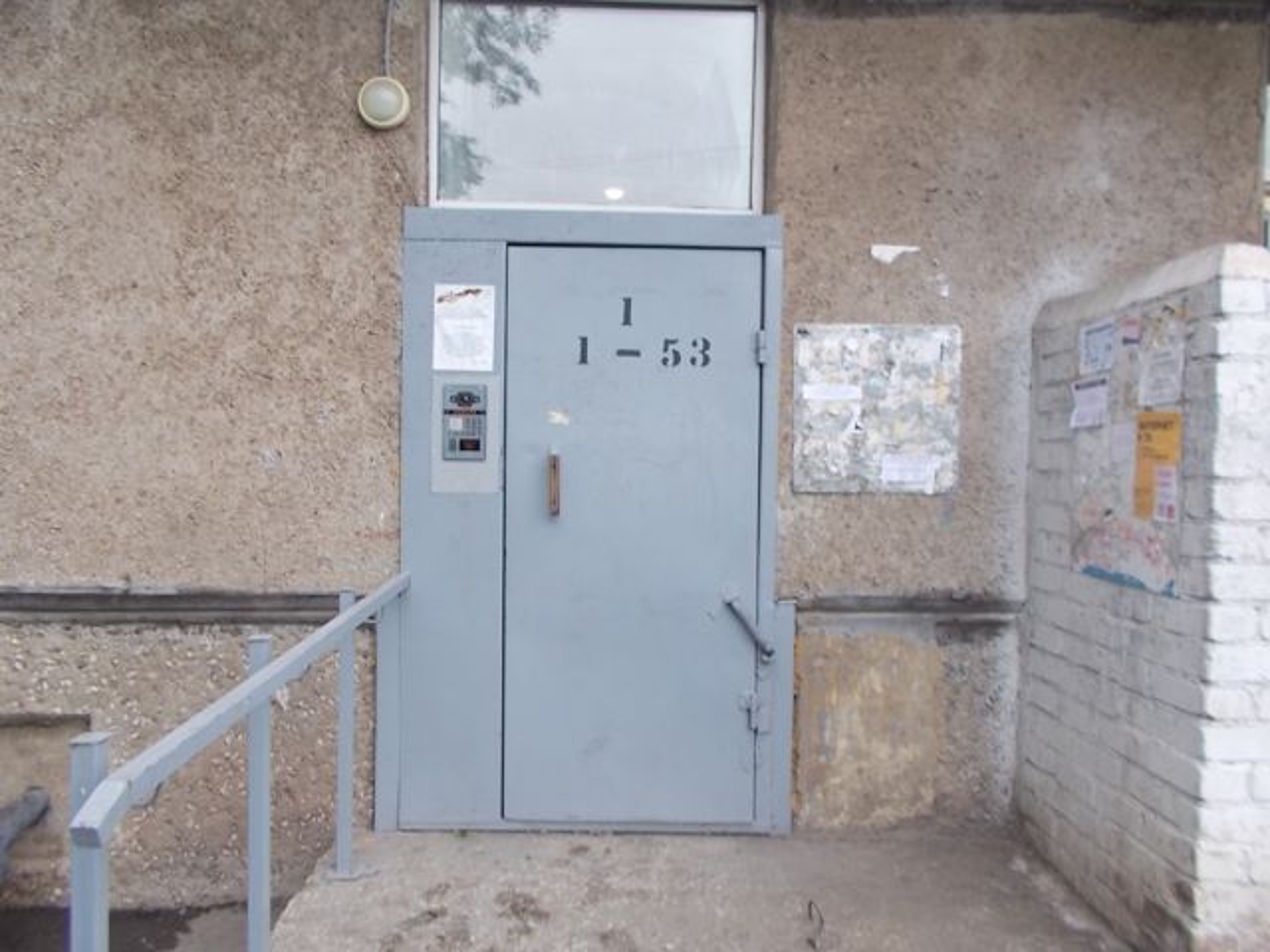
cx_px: 635
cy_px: 476
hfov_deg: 67.3
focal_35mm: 26
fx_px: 954
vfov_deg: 53.1
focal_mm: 4.6
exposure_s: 1/80
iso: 80
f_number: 3.2
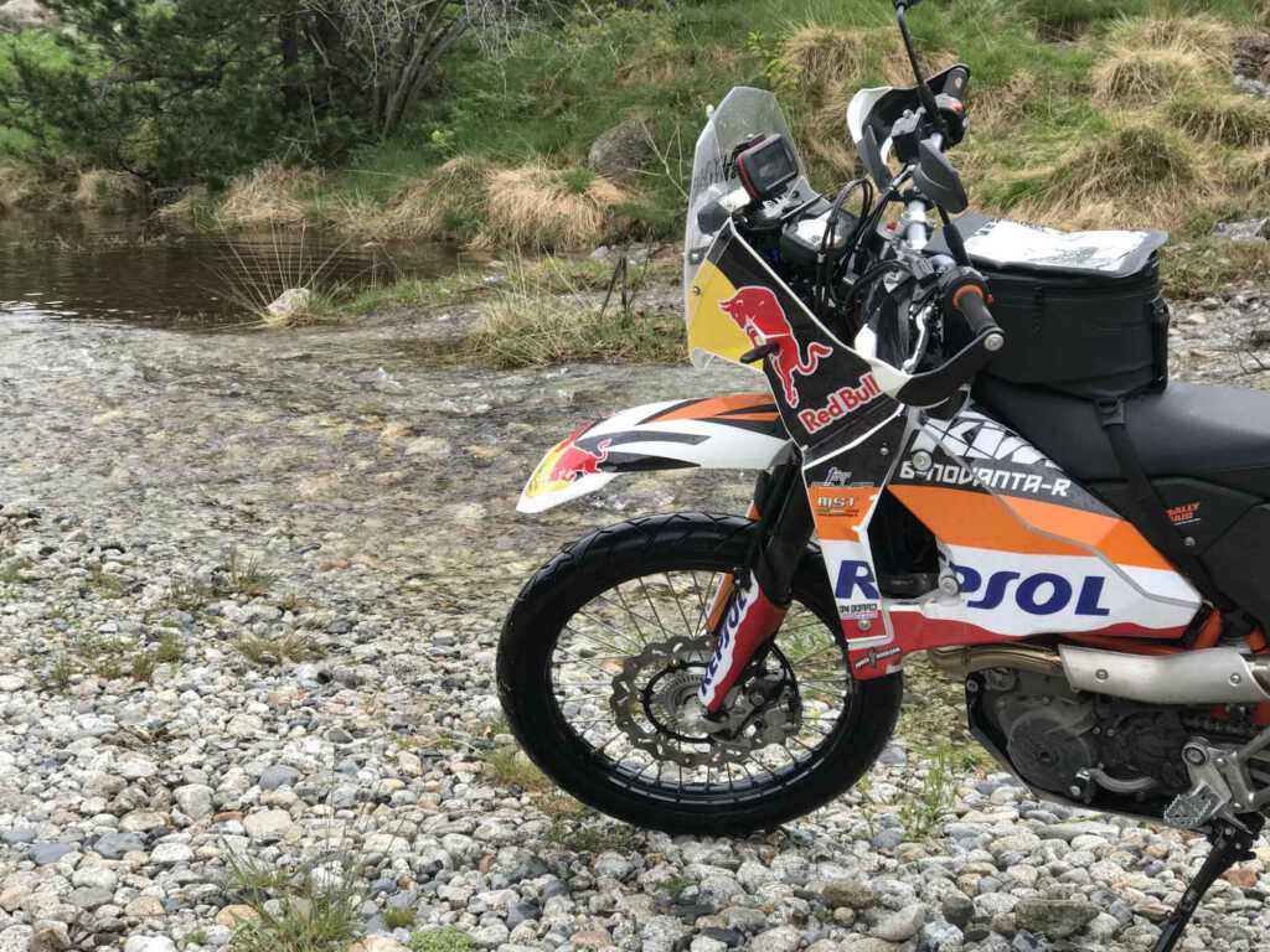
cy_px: 476
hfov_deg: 33.8
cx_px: 635
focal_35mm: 57
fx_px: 2091
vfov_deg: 25.7
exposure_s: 1/133
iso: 20
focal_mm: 6.6
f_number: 2.8
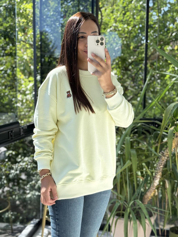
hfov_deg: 30.3
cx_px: 89
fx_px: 329
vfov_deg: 39.7
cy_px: 118
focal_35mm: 48
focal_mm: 6.76
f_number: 1.78
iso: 80
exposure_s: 1/865
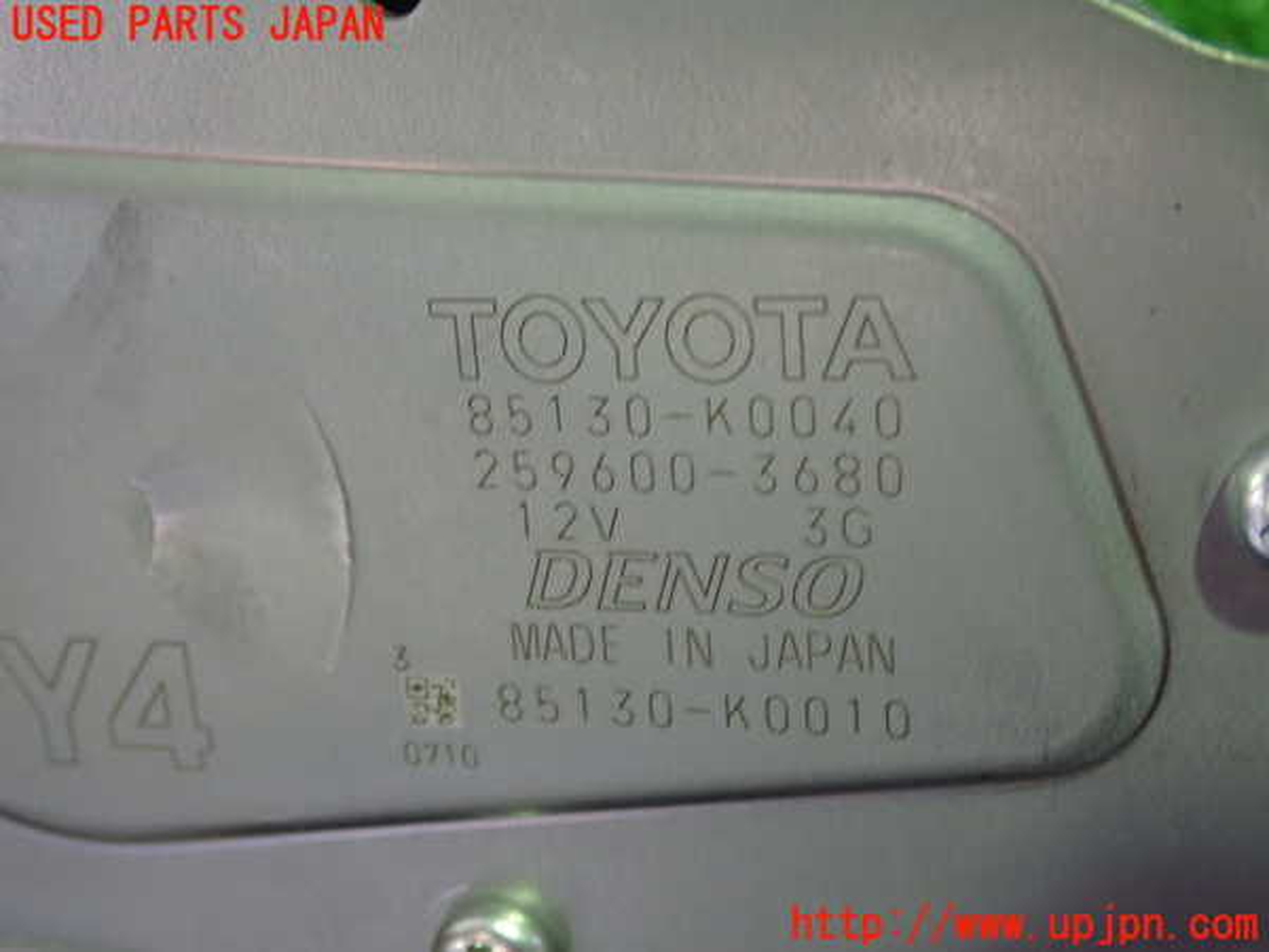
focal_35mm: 54
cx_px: 634
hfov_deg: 35.5
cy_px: 476
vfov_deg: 27.0
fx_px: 1980
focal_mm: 9.65
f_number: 3.3
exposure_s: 1/20
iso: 800
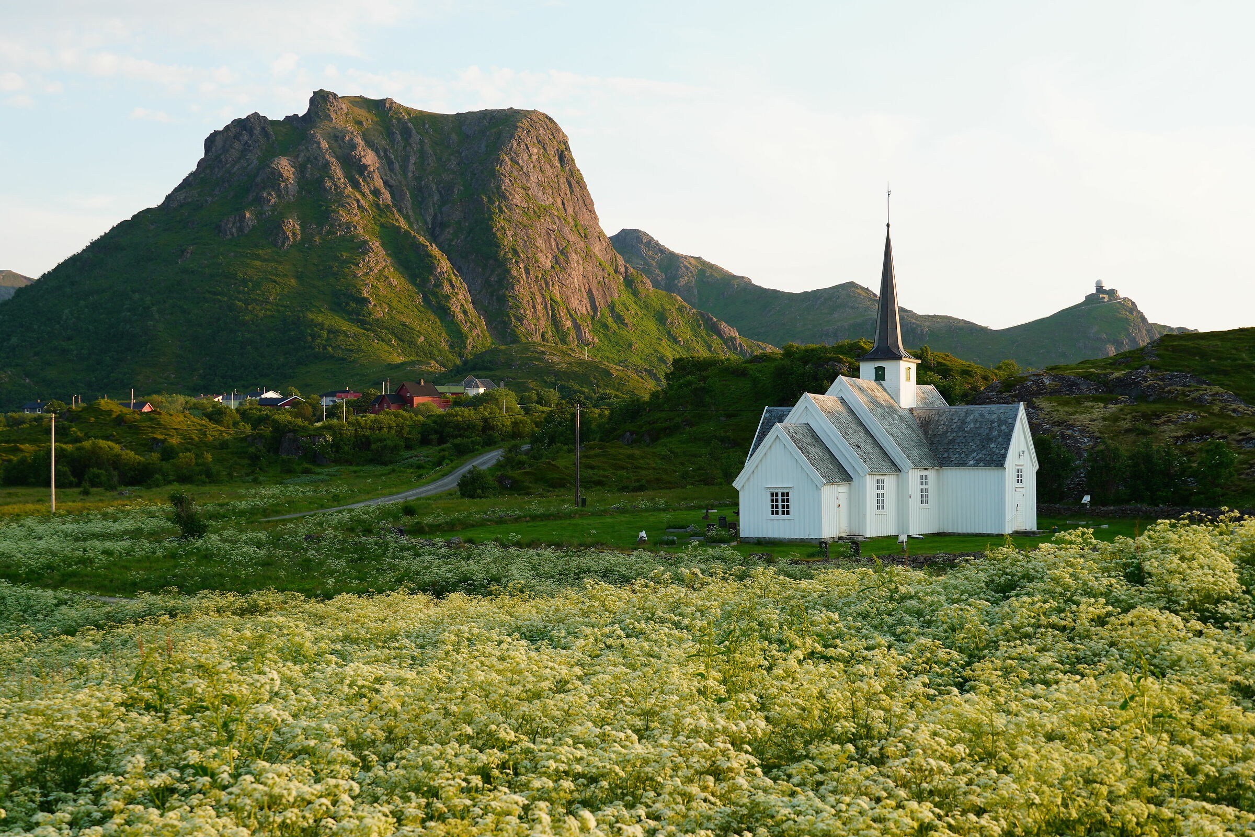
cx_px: 628
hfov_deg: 40.0
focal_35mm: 50
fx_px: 1725
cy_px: 418
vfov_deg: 27.3
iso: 100
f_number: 8
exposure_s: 1/60
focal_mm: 33
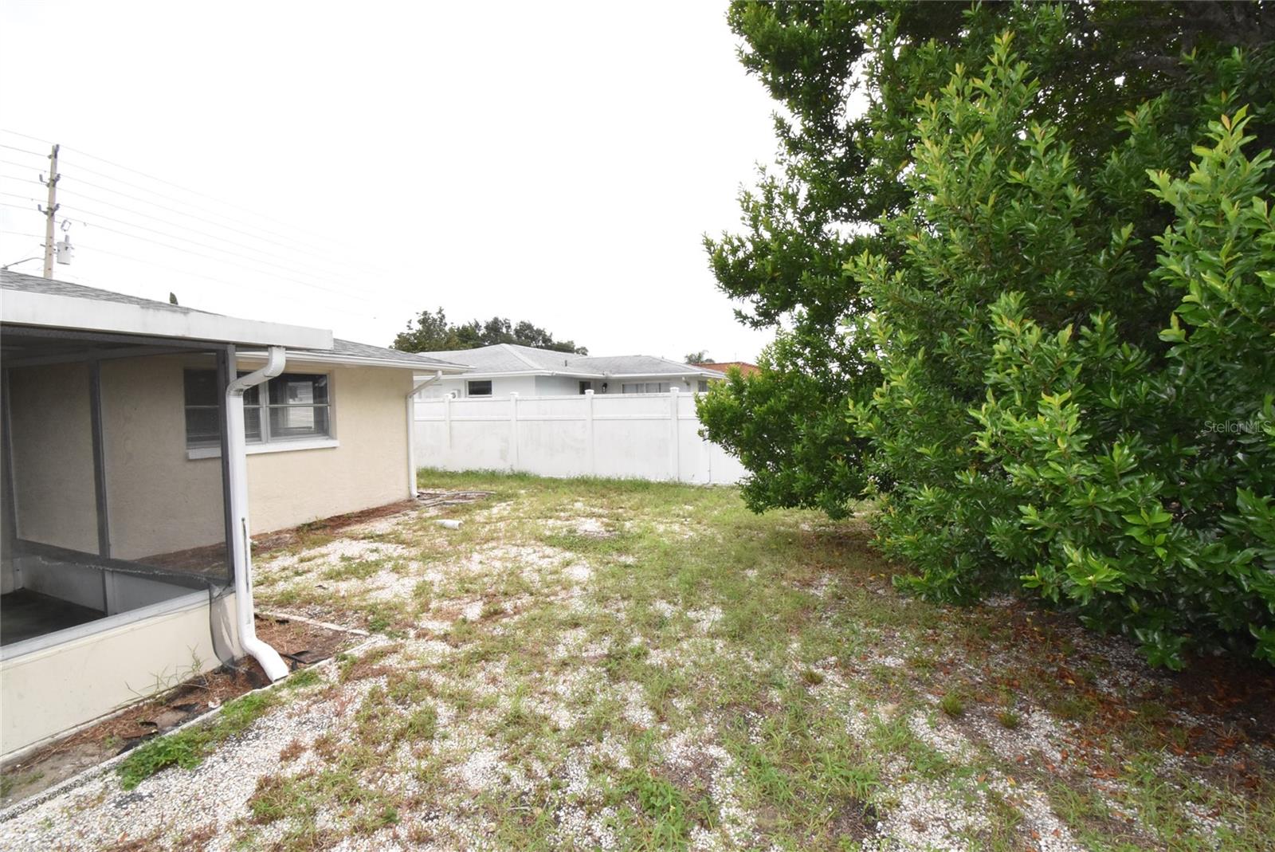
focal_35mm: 15
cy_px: 426
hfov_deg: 100.4
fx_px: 532
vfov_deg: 77.4
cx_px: 638
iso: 1600
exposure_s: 1/200
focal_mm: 10
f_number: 22
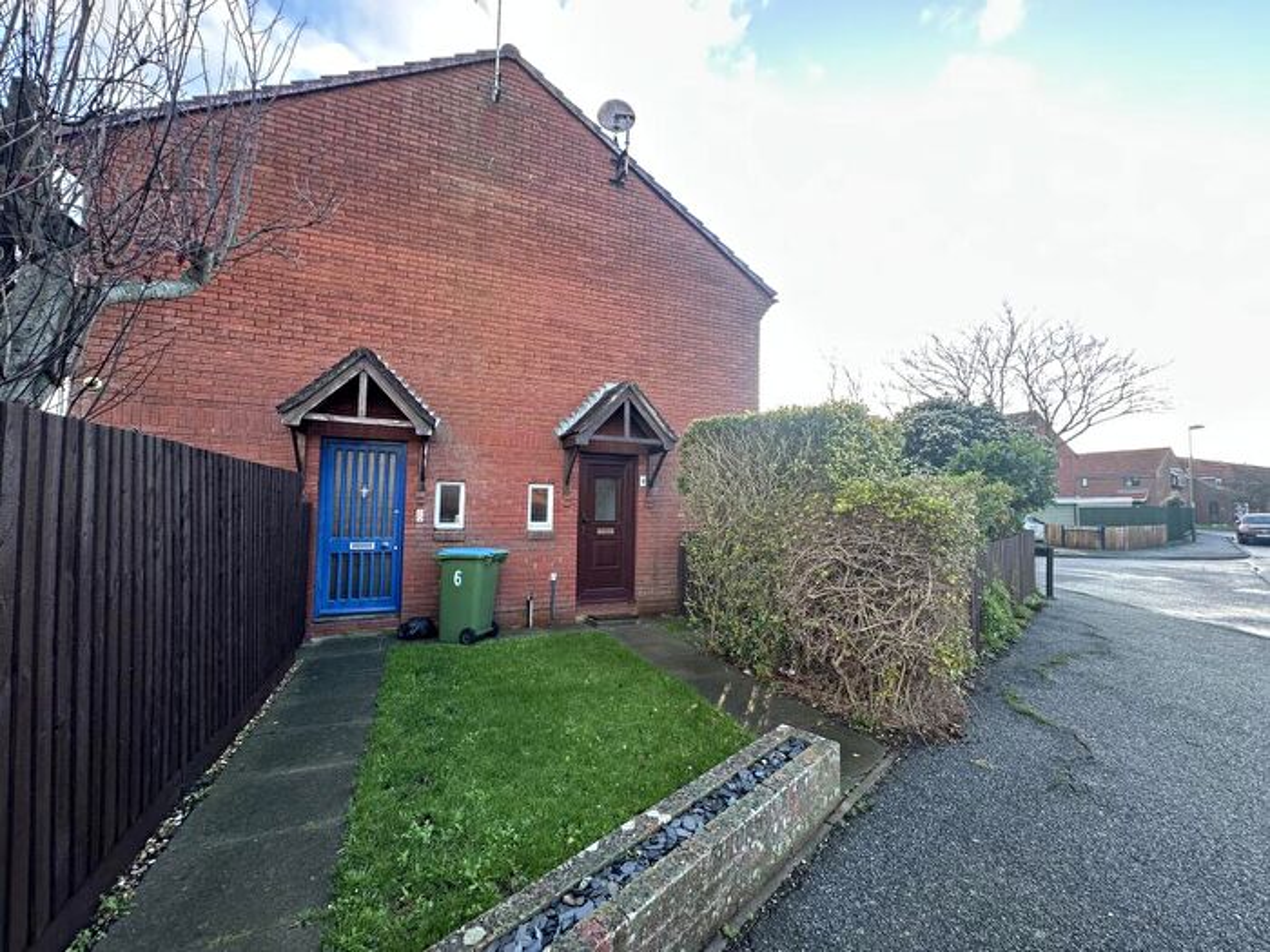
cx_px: 635
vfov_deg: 85.7
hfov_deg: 102.1
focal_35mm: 14
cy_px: 476
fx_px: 514
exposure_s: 1/99
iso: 64
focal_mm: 2.22
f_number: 2.2
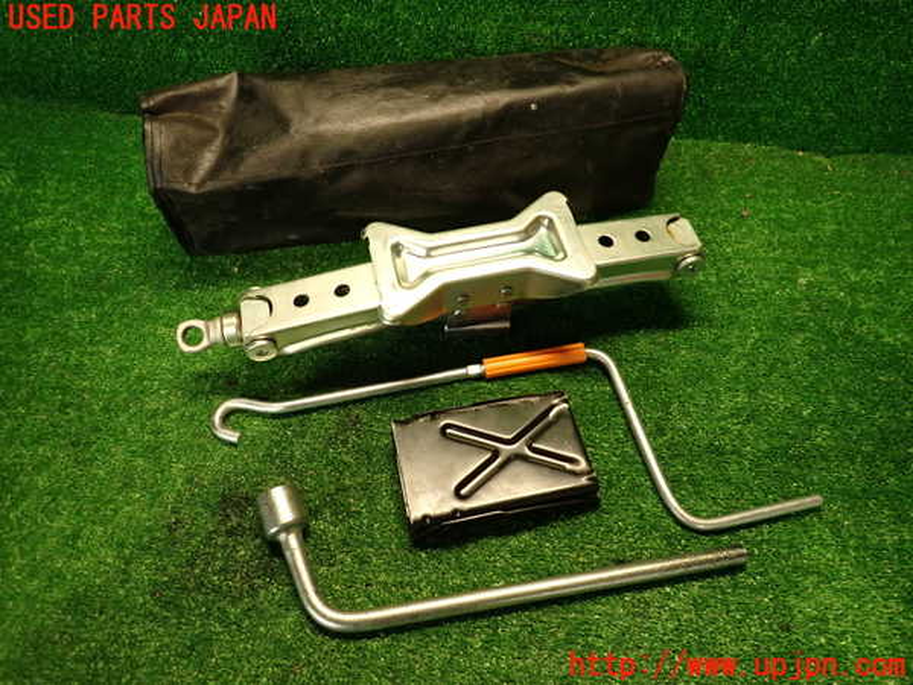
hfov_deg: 69.4
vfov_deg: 54.9
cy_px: 342
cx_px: 456
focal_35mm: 25
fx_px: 659
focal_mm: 4.5
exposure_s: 1/30
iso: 250
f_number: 2
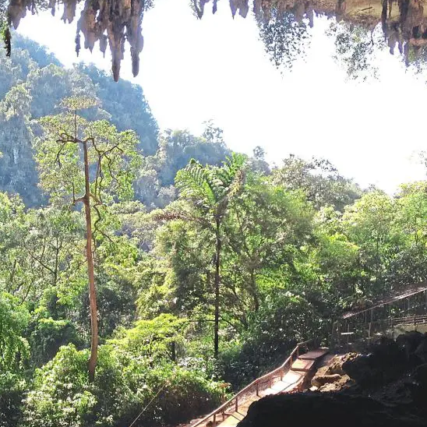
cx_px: 78
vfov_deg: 24.6
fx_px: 977
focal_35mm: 70
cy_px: 252
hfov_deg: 24.2
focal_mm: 4.28
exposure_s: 1/237
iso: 50
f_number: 2.4
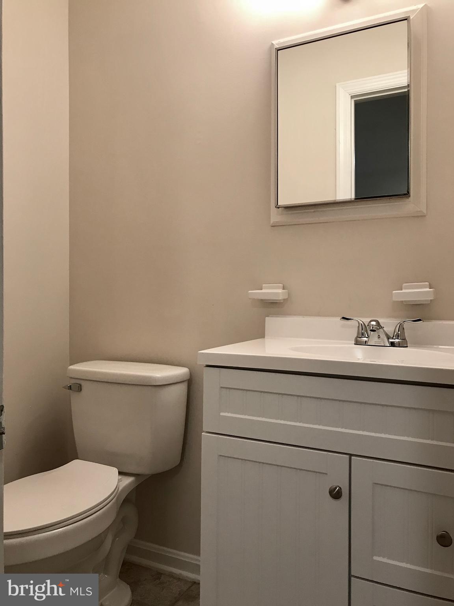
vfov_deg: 63.4
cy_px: 303
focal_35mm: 28
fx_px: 490
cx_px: 227
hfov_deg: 49.7
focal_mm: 3.99
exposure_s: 1/30
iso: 25
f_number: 1.8
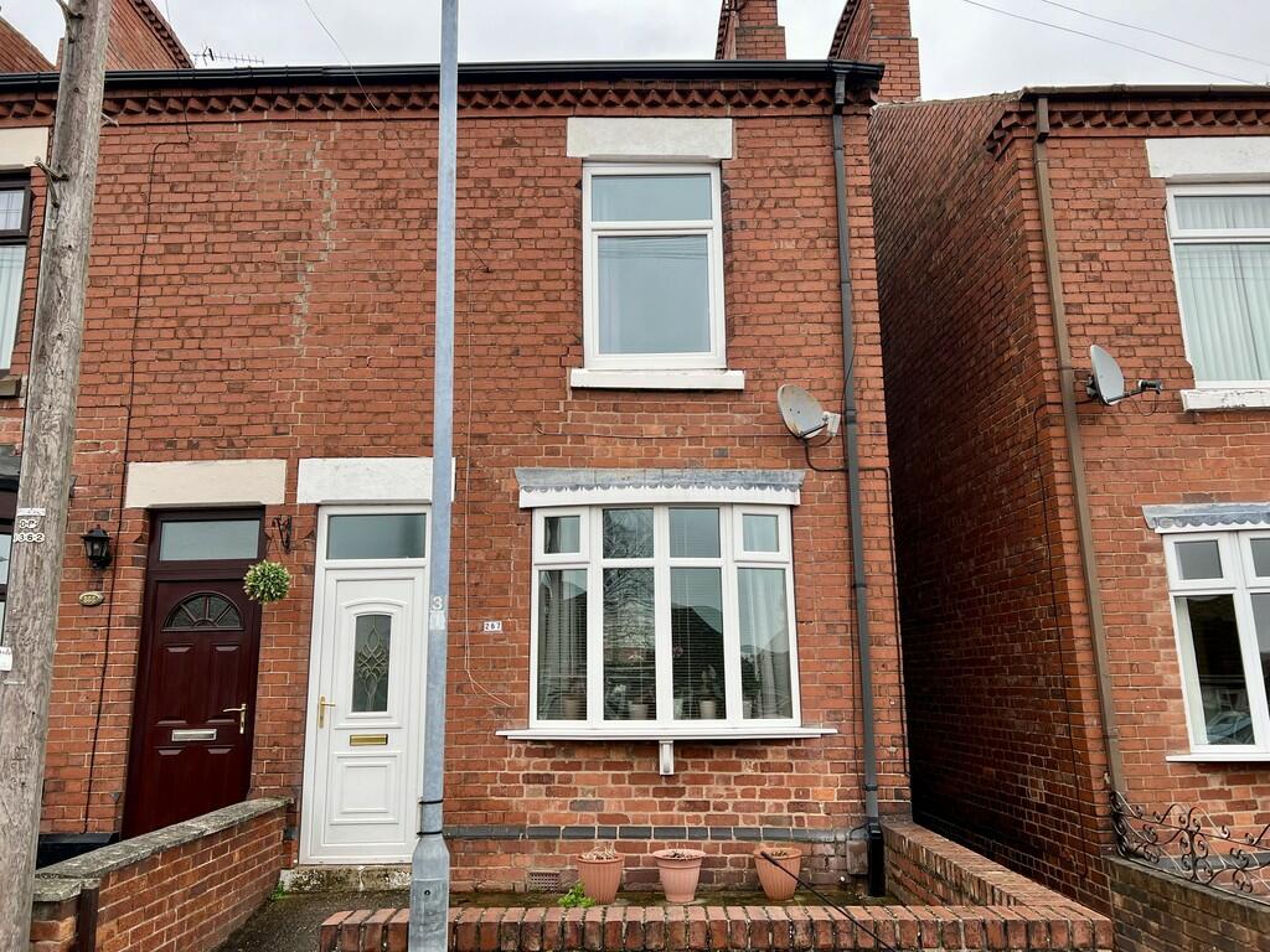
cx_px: 635
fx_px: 954
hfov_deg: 67.3
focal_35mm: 26
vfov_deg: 53.1
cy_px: 476
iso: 50
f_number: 1.5
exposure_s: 1/383
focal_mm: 5.7
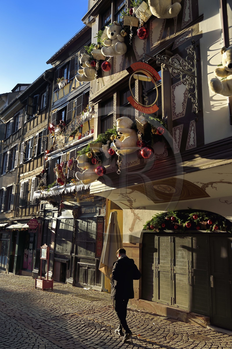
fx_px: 310
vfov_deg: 58.7
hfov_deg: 41.1
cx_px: 116
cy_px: 174
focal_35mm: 32
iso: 200
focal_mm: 32
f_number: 10
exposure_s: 1/100
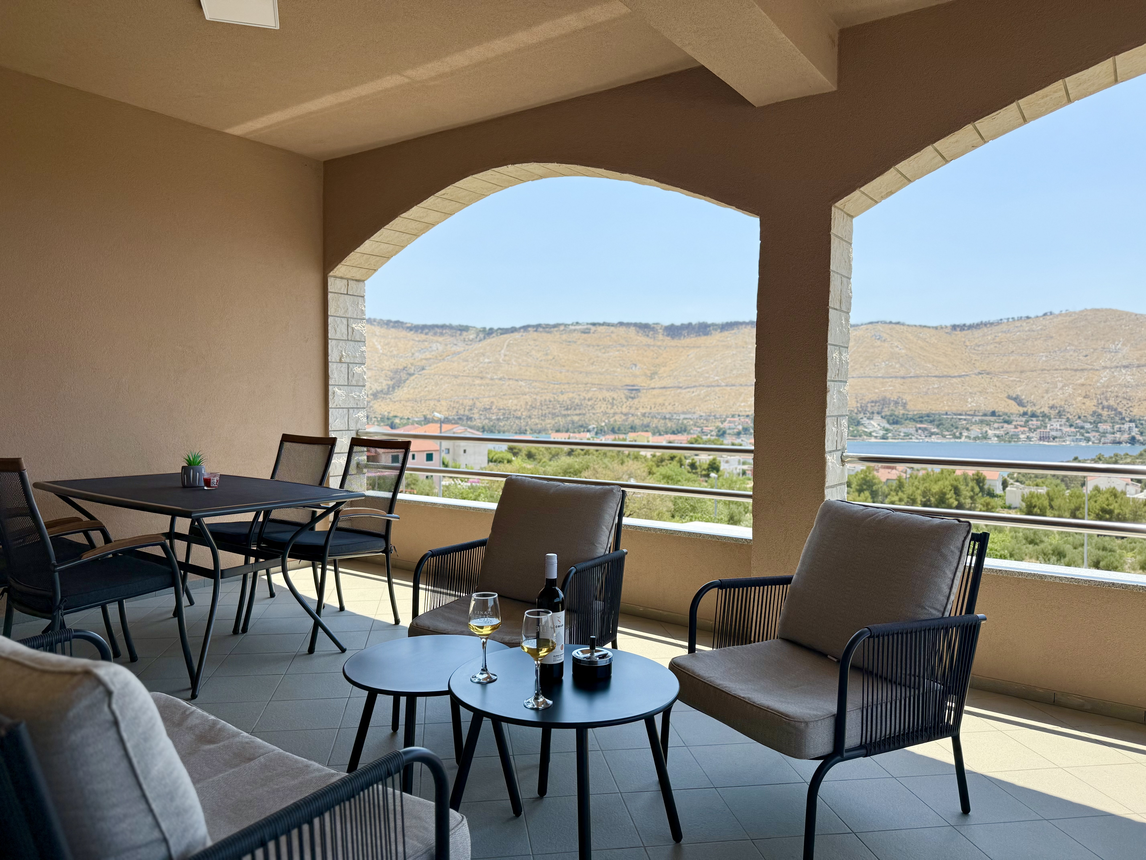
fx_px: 795
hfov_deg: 71.6
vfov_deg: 56.8
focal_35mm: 24
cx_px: 573
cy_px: 430
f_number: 1.78
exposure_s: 1/3145
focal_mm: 6.76
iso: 80
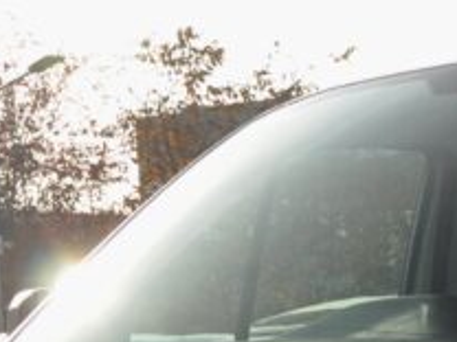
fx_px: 2812
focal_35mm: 213
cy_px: 552
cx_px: 661
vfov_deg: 6.8
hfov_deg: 9.1
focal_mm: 30
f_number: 9
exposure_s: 1/320
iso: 500
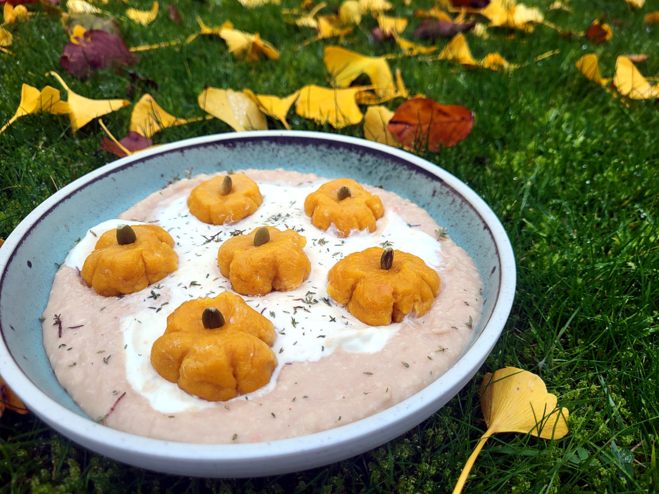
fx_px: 495
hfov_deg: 67.3
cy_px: 247
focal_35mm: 26
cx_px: 330
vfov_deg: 53.1
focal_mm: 5.4
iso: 64
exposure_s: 1/100
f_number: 1.8
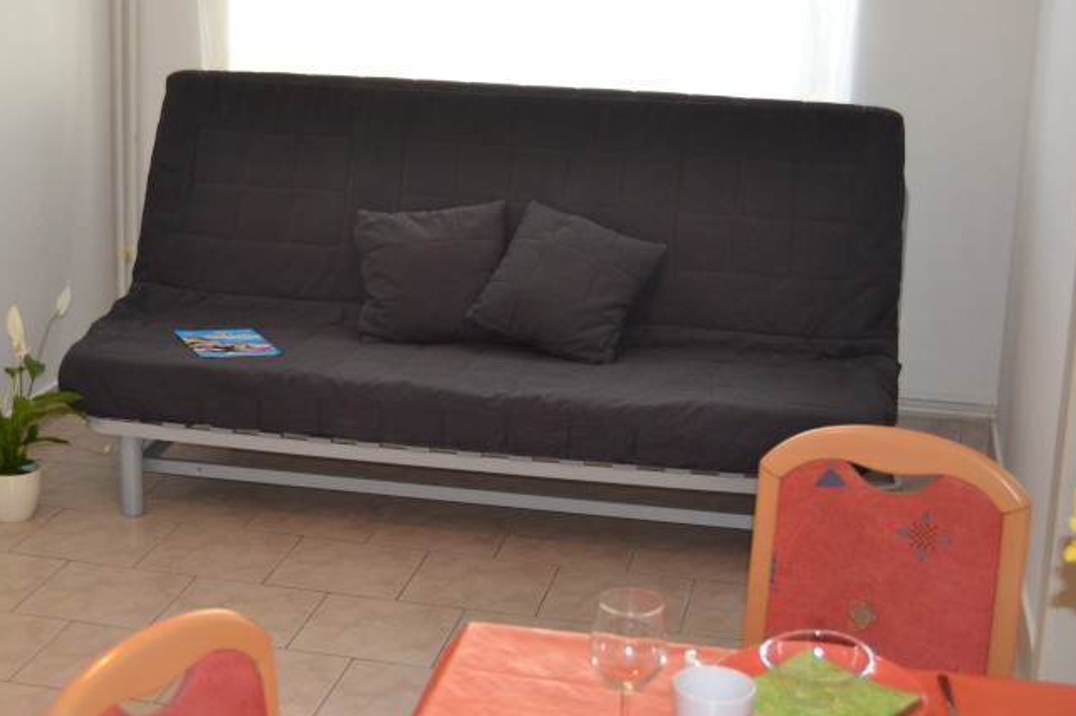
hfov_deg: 33.8
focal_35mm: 59
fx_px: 1763
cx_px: 401
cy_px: 314
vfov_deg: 23.0
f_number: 4
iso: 720
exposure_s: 1/60
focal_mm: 28
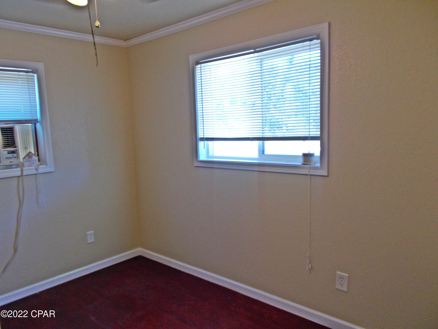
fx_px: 329
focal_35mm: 26
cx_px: 219
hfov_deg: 67.3
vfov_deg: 53.1
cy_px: 164
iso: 80
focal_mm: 4.6
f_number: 3.2
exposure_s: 1/25
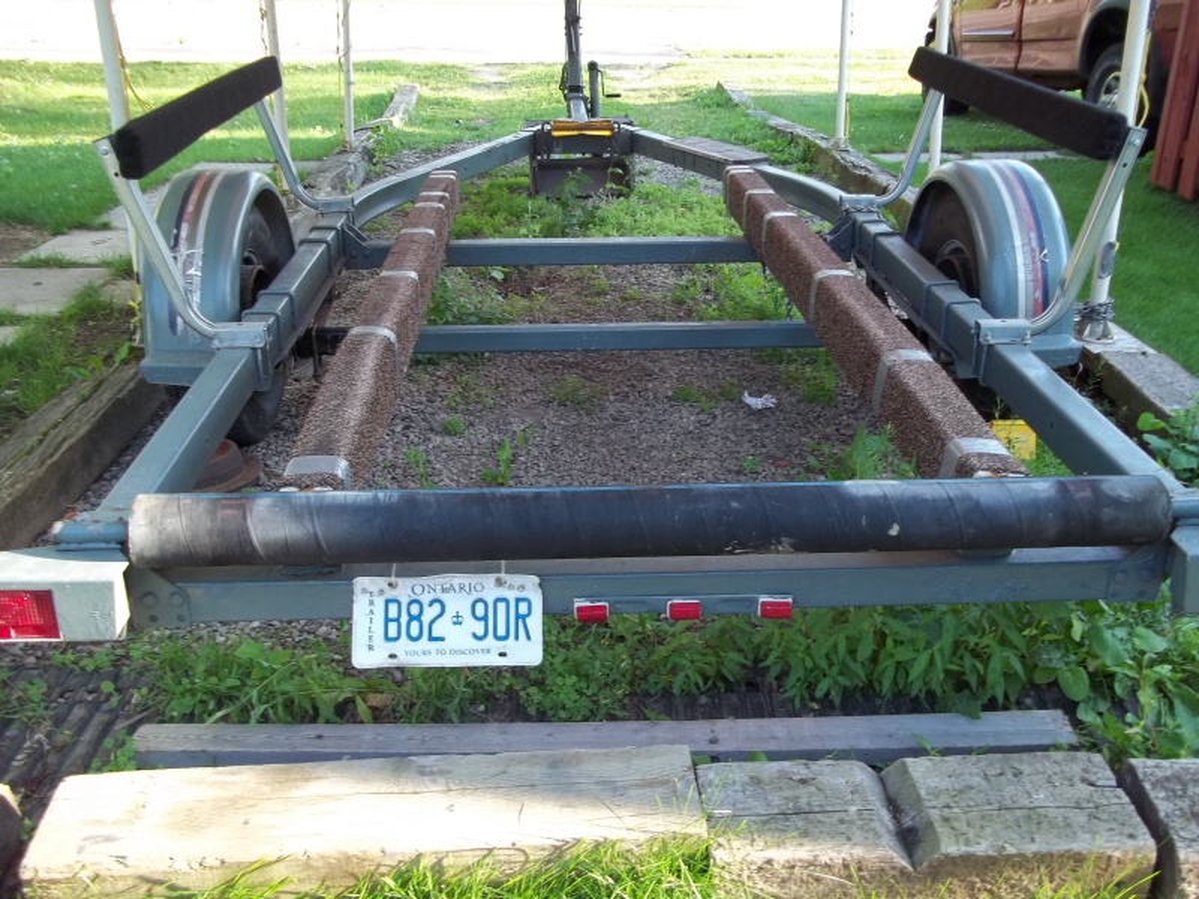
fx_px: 1108
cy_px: 450
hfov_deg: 56.8
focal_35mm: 32
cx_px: 600
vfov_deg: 44.2
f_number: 2.9
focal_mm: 5.7
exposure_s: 1/60
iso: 64
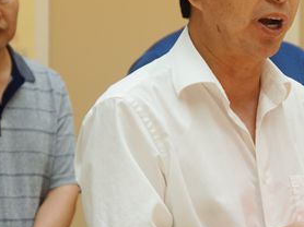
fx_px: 3791
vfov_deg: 3.4
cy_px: 58
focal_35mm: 432
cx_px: 288
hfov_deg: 4.6
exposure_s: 1/160
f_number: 6.3
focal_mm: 104
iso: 200
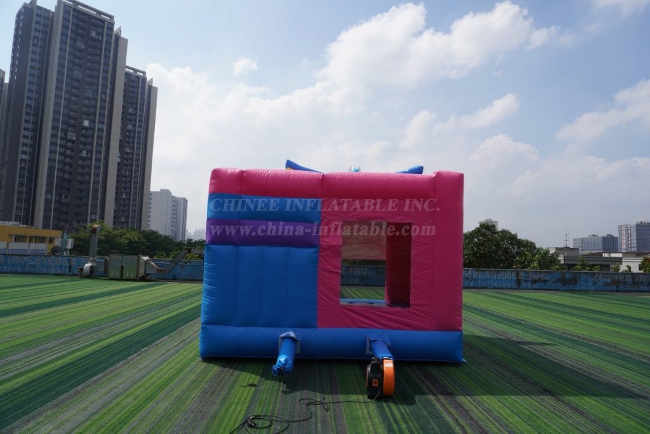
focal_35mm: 24
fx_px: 433
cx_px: 325
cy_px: 217
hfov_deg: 73.7
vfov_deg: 53.1
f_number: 8
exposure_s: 1/400
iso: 100
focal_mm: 16
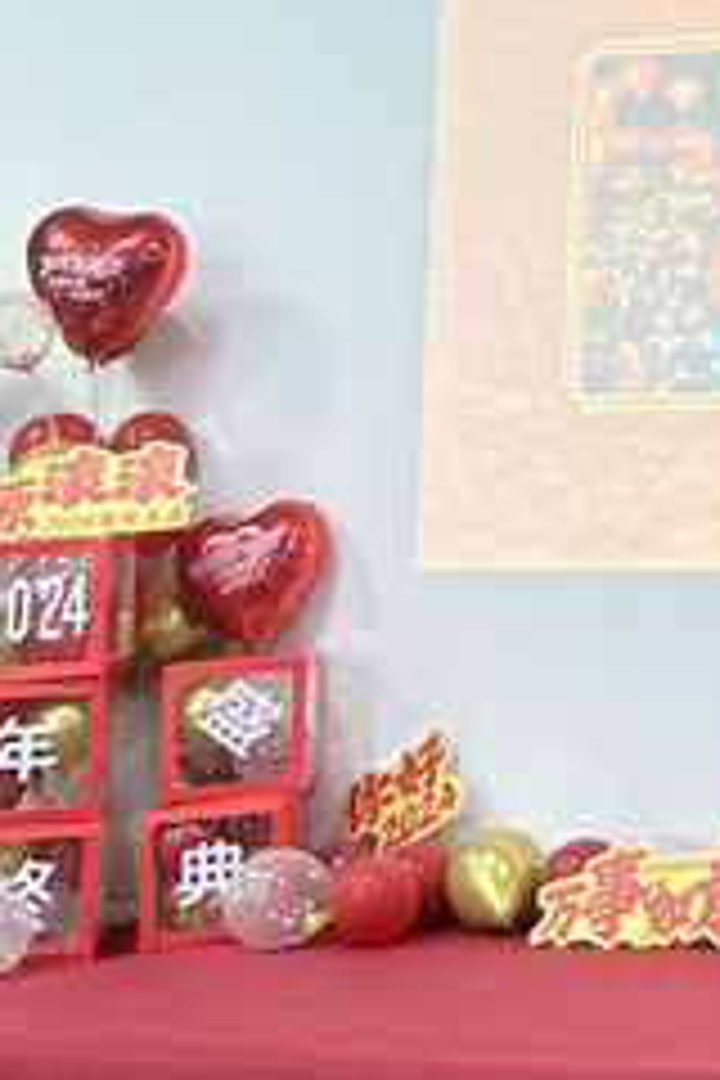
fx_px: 2700
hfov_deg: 12.9
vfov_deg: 21.7
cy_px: -36
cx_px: 1503
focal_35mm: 90
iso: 80
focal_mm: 5.7
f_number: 1.5
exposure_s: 1/50
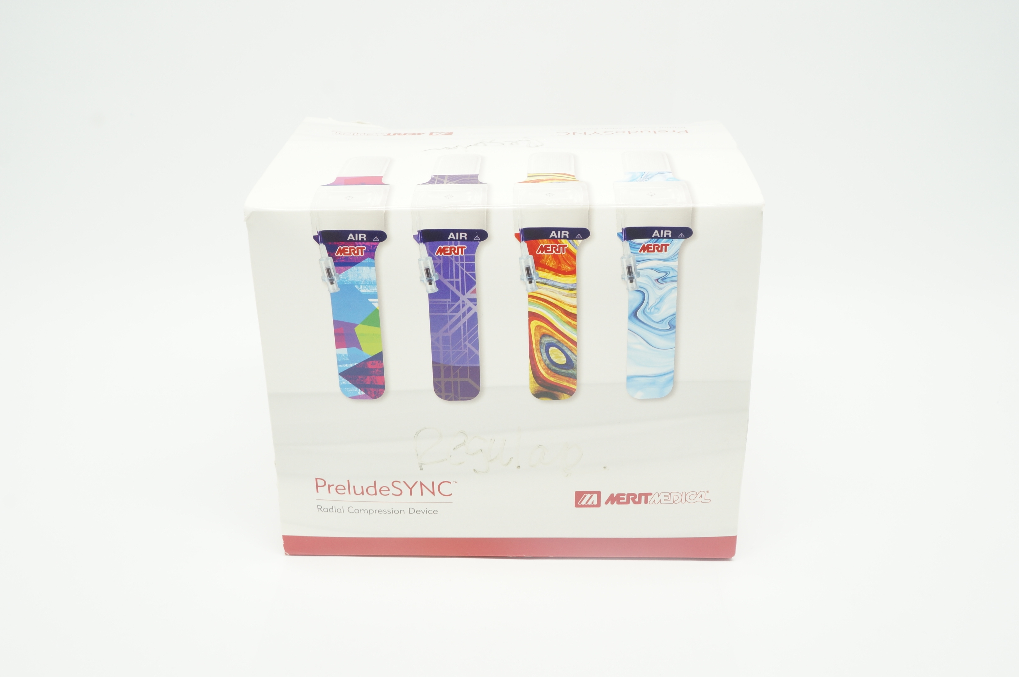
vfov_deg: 36.8
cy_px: 338
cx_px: 510
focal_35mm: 36
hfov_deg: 53.2
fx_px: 1018
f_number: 10
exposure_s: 1/15
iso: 400
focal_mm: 24
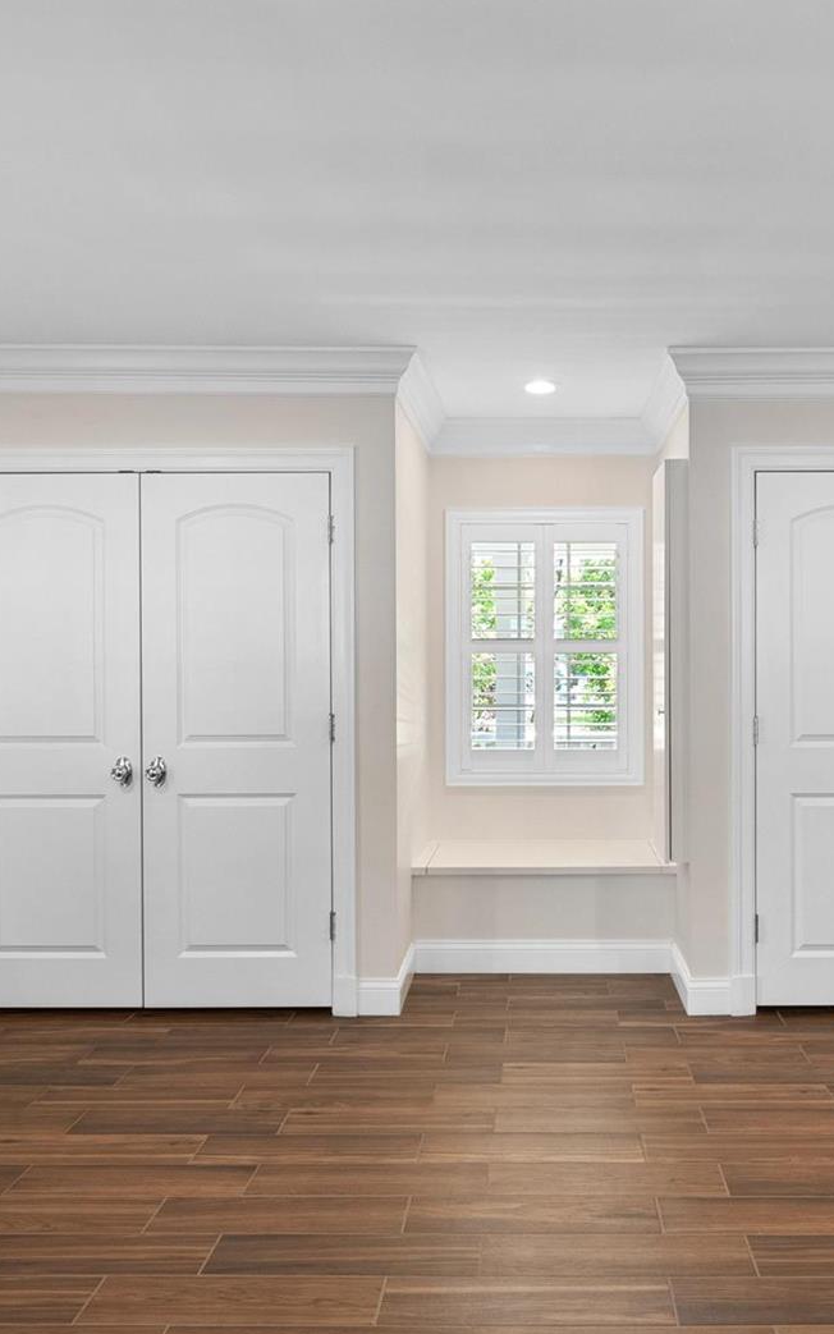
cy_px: 669
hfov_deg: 48.6
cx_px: 544
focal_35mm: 25
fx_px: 909
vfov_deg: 72.5
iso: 400
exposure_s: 1/8
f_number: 6.3
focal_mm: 8
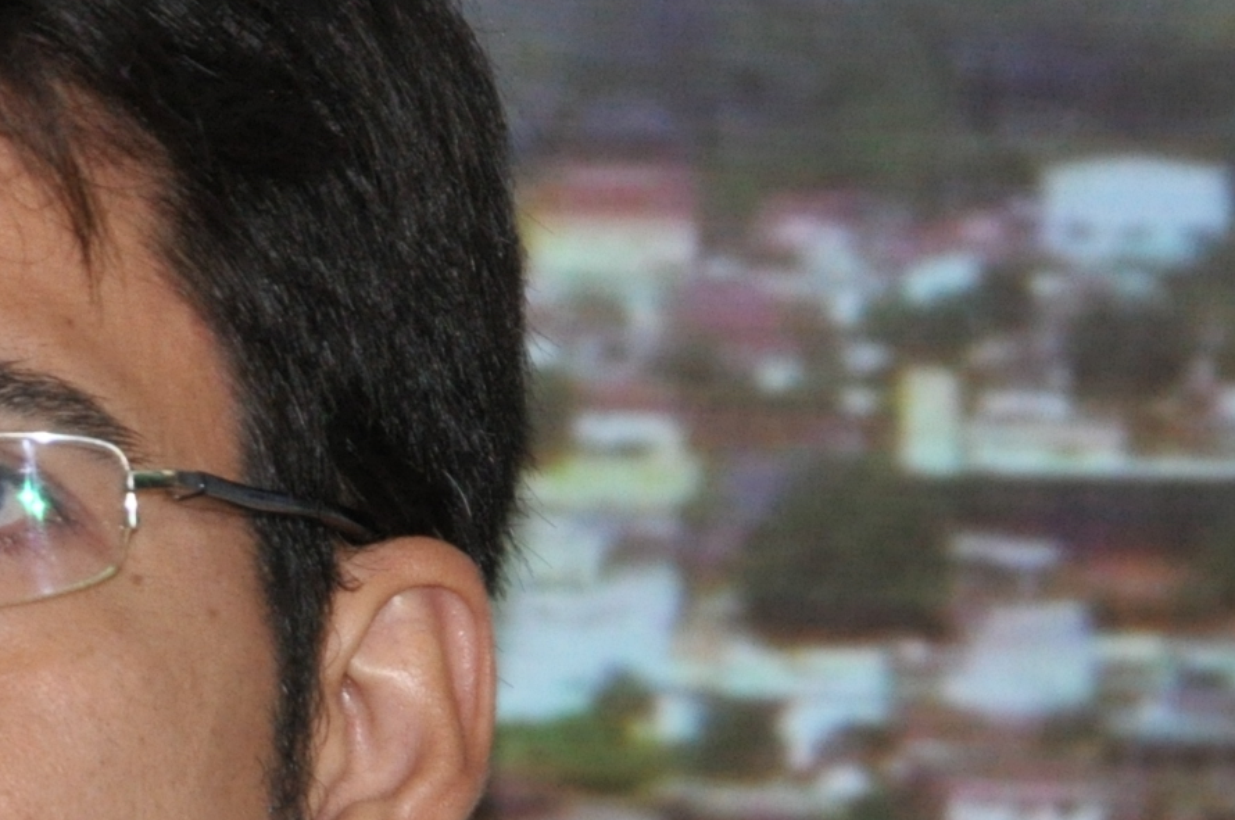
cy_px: 1073
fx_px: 19488
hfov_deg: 3.6
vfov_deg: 2.4
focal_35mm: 569
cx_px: -241
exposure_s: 1/60
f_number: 5.6
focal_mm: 105
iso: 800
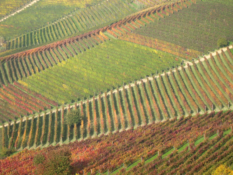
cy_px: 88
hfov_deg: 17.3
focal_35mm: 114
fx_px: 767
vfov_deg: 13.0
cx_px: 116
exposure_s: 1/328
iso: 141
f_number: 4.9
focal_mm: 24
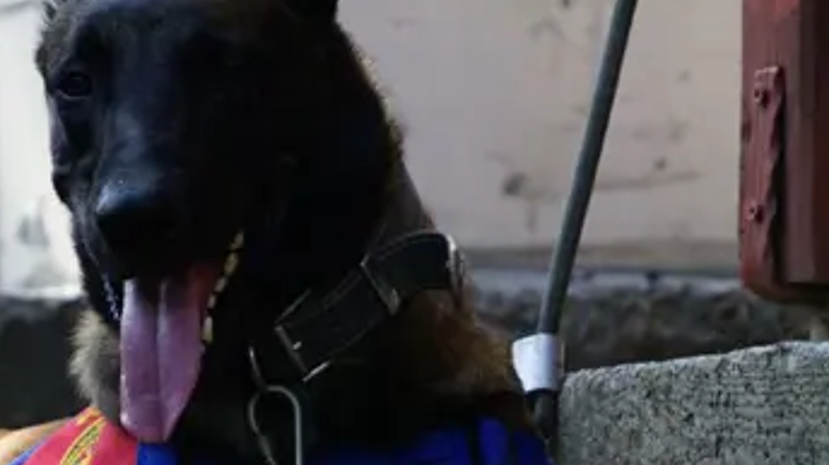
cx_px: 214
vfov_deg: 2.6
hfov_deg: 4.6
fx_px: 10303
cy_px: 226
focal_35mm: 469
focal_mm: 175
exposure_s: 1/200
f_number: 6.3
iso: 200
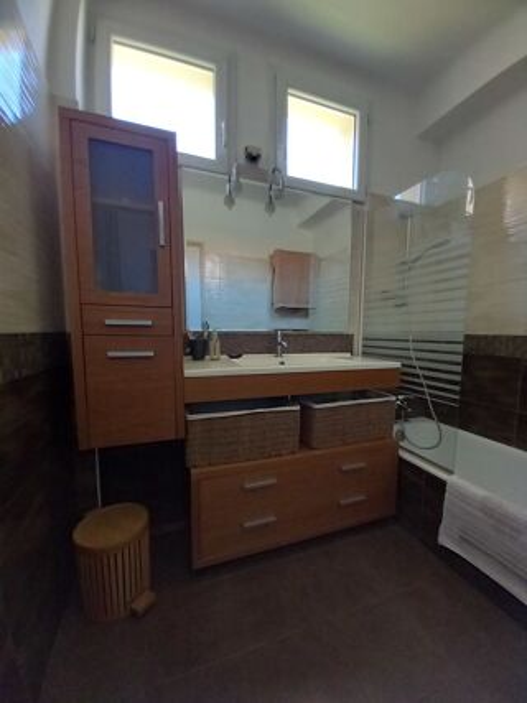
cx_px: 264
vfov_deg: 106.2
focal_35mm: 13
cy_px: 352
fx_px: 264
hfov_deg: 89.9
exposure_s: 1/33
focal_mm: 1.13
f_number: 2.2
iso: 160
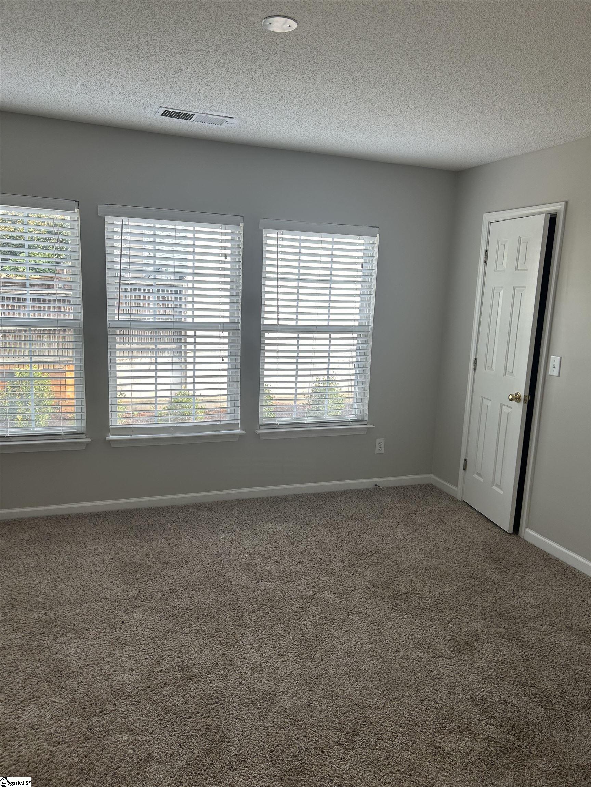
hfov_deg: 53.1
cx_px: 296
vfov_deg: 67.3
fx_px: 592
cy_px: 394
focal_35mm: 26
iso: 40
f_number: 1.5
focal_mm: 5.7
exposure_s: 1/188
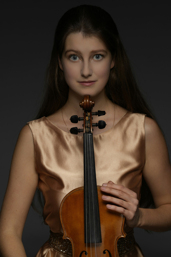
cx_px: 86
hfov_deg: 12.3
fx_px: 791
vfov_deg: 18.4
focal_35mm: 111
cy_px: 128
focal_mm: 111
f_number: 5
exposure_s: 1/100
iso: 100
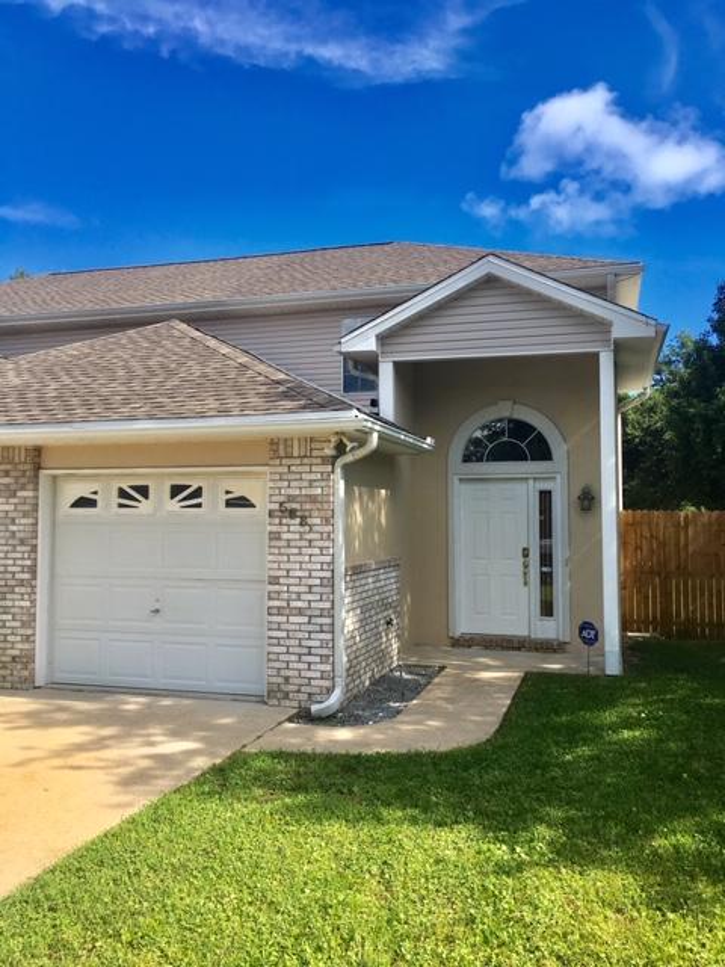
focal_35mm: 29
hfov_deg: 48.2
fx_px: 810
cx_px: 362
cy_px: 484
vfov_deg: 61.7
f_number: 2.2
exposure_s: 1/793
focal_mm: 4.15
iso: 25
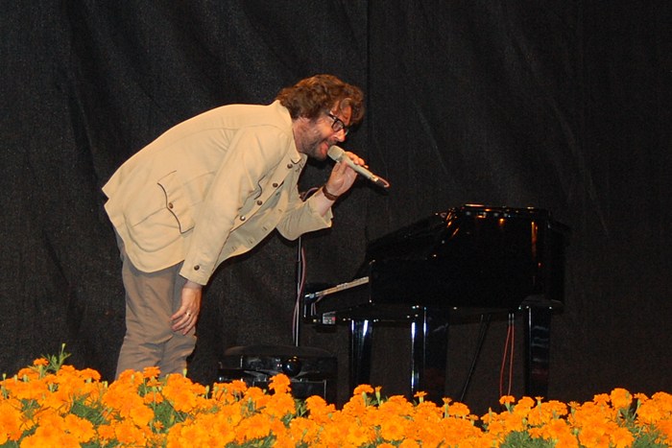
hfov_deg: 49.5
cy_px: 224
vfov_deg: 34.2
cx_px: 336
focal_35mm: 39
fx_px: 728
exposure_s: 1/60
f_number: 4.2
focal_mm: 26
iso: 560
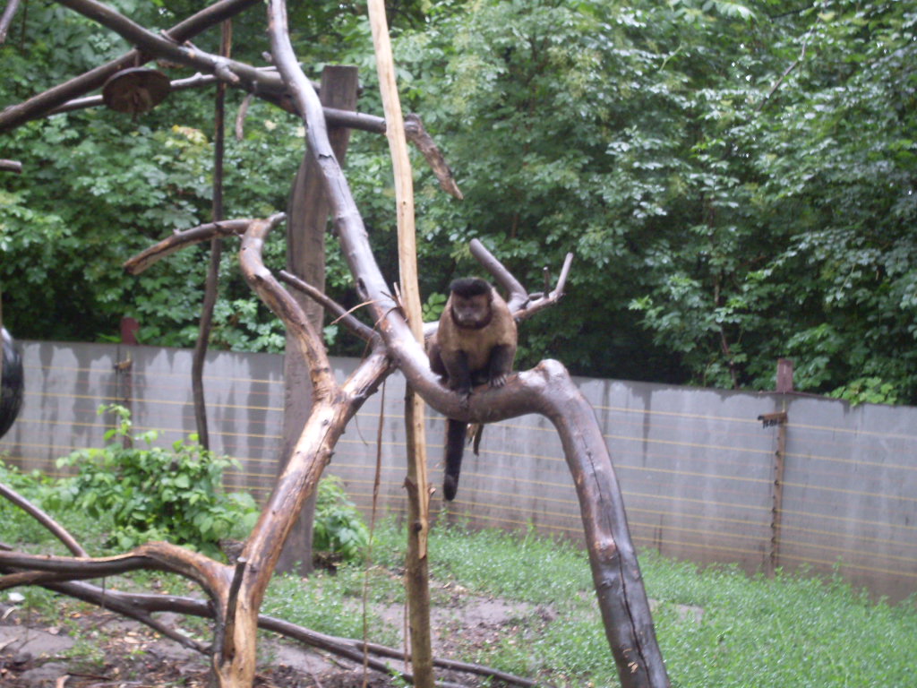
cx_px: 458
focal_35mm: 71
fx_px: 1881
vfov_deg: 20.7
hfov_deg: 27.4
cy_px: 344
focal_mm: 11.7
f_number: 3.7
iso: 200
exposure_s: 1/20
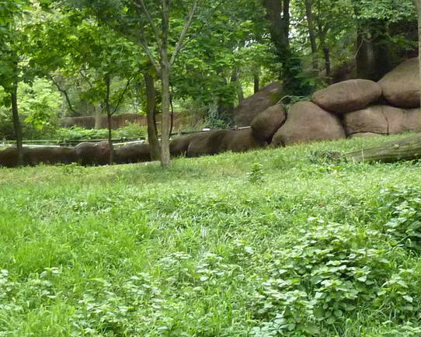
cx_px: 211
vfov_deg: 21.3
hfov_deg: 26.4
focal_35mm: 72
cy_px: 143
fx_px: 897
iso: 400
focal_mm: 4.1
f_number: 3.3
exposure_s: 1/100
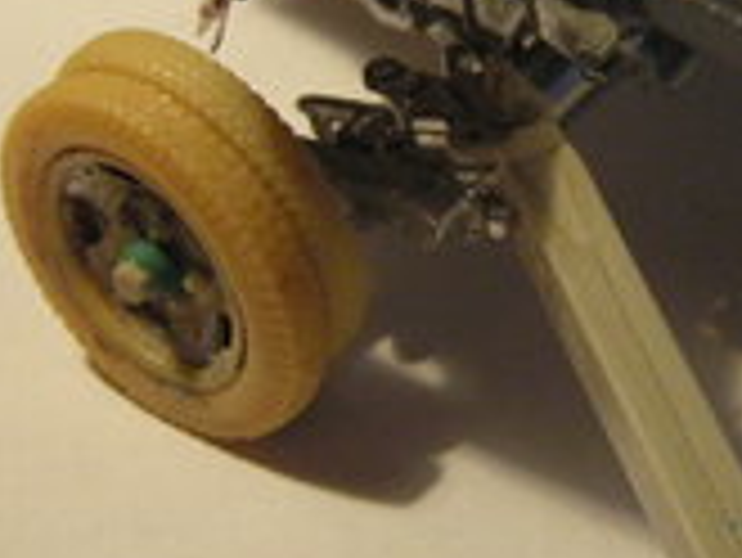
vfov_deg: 12.4
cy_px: 32
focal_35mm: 119
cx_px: 571
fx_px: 2553
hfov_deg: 16.4
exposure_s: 1/50
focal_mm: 8.2
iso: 200
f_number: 3.2
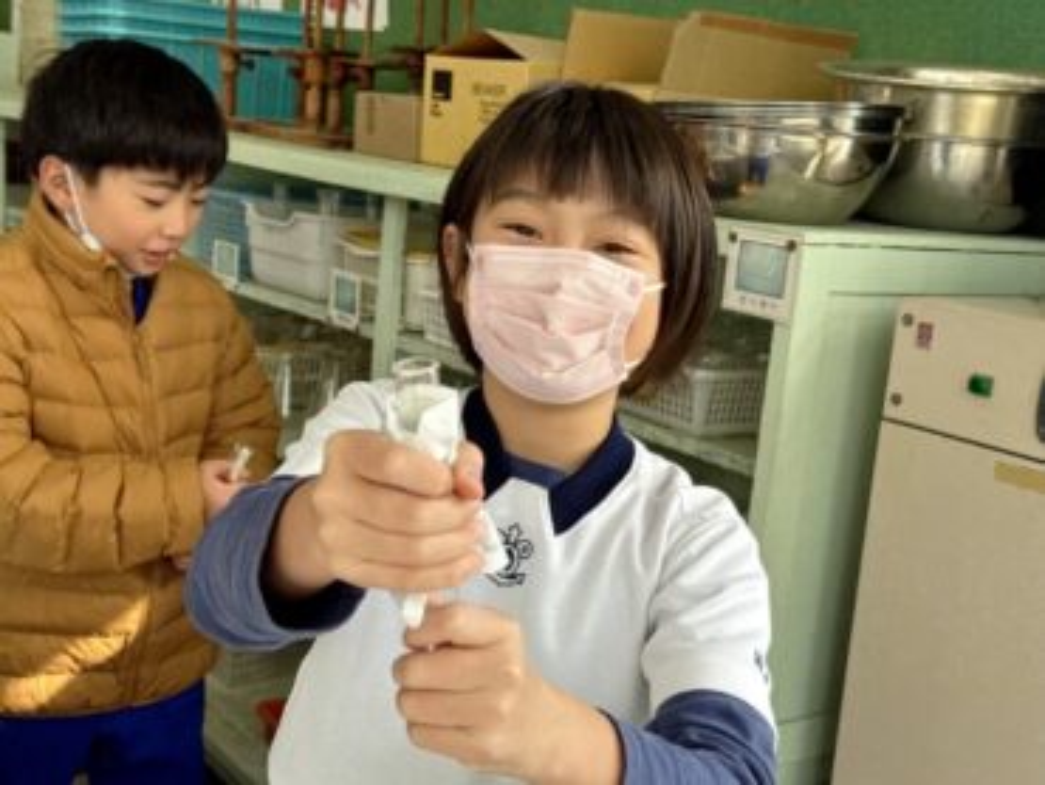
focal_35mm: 48
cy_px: 392
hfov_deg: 39.6
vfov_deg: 30.3
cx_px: 522
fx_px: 1450
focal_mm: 6.76
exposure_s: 1/645
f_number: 1.78
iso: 64
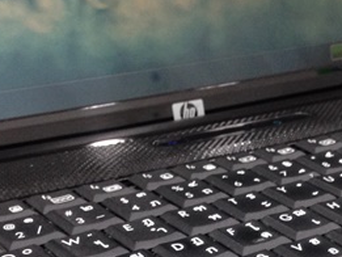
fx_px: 998
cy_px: 388
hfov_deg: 19.2
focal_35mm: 101
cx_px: 274
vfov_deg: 13.8
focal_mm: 4.12
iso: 125
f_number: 2.4
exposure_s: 1/20
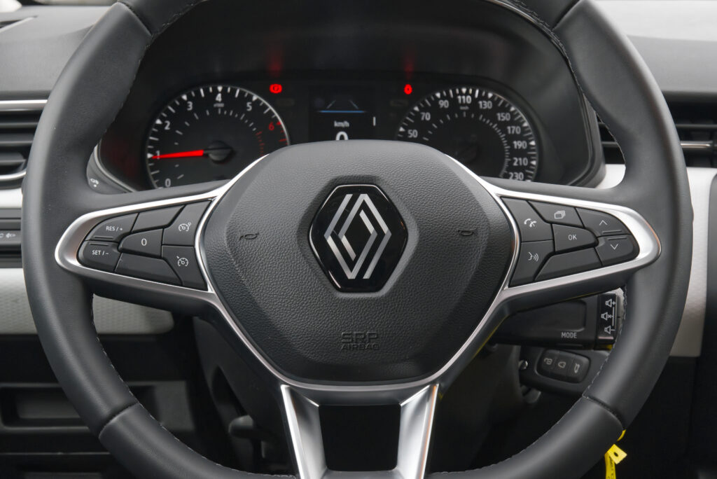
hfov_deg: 29.6
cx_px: 358
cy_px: 240
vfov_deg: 20.0
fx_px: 1355
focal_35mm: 68
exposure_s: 1/125
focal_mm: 45
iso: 2000
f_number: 9
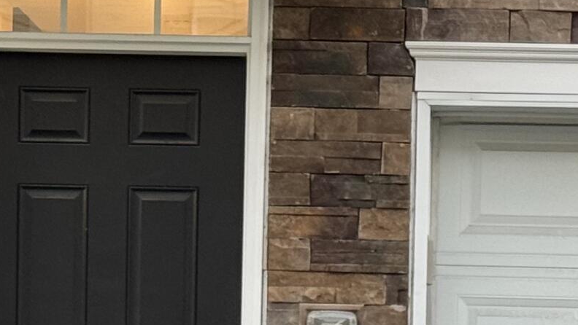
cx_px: 303
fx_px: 3035
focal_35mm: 198
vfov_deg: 6.0
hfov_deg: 10.9
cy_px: 577
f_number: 1.78
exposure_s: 1/60
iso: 100
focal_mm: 6.76
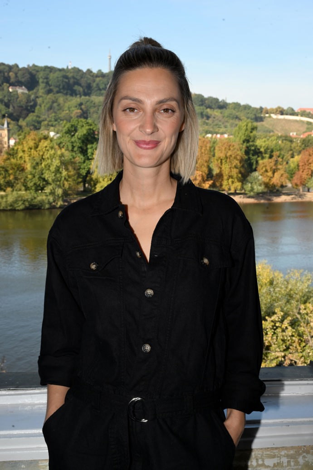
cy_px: 235
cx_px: 156
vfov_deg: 40.3
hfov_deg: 27.5
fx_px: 639
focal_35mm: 49
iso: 500
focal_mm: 49
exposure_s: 1/250
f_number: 14
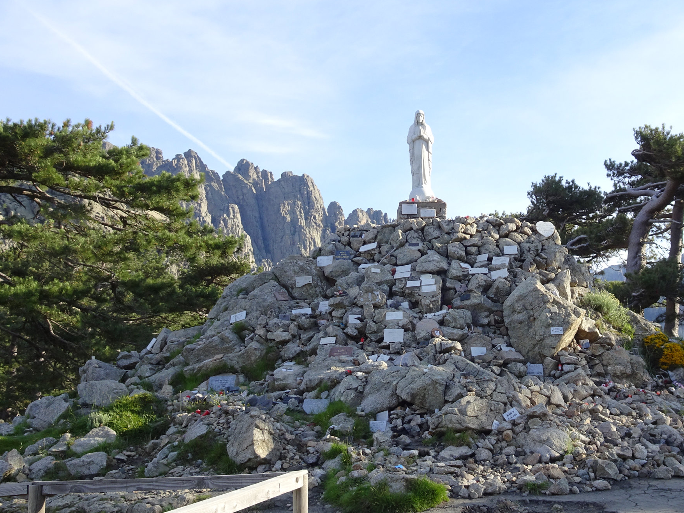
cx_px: 463
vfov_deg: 34.8
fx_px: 810
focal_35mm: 41
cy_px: 348
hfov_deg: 45.0
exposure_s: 1/250
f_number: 4
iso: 80
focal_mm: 5.09
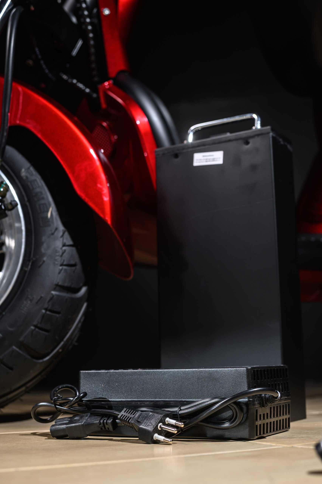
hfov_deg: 27.0
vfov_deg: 39.6
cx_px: 161
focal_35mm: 50
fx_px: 672
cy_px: 242
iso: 80
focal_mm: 50
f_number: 5.6
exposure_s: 1/250
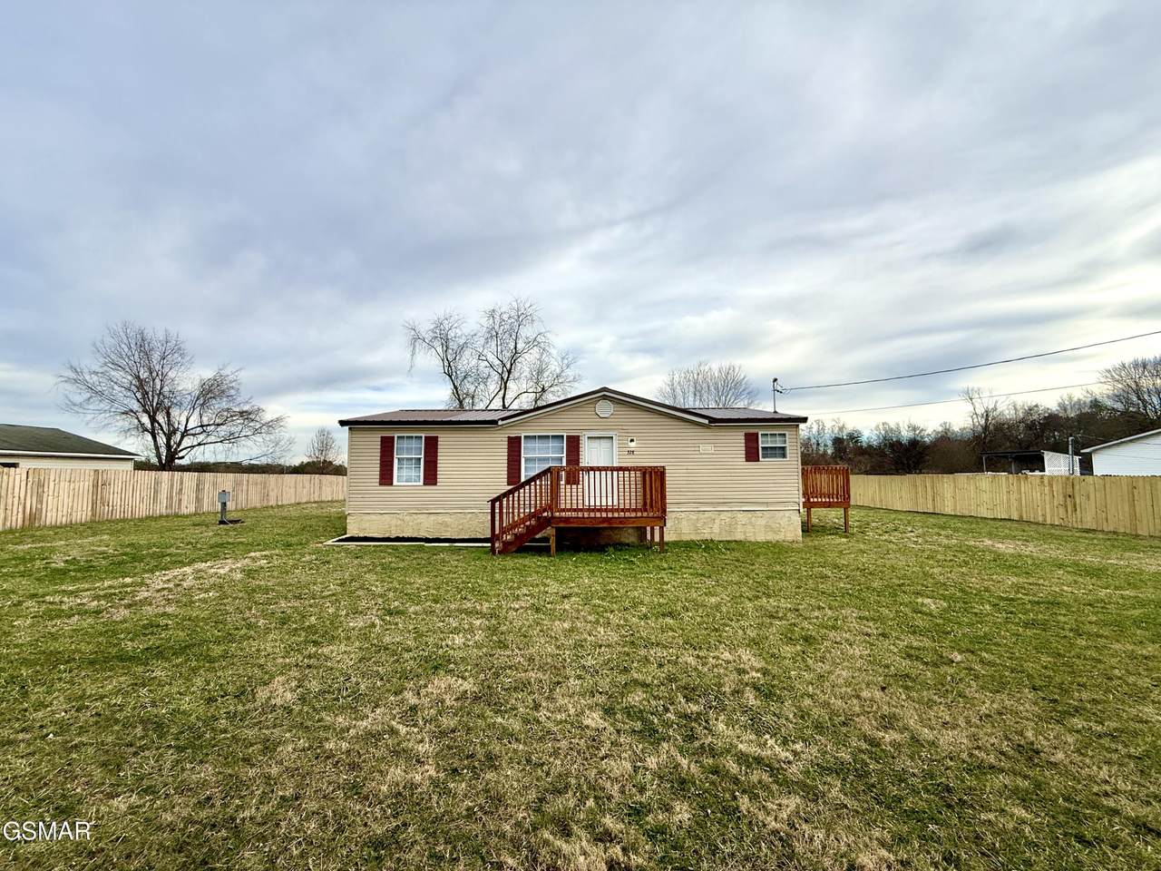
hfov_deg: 102.1
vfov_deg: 85.7
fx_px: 470
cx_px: 580
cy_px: 436
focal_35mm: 14
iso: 50
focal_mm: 2.22
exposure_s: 1/1087
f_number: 2.2
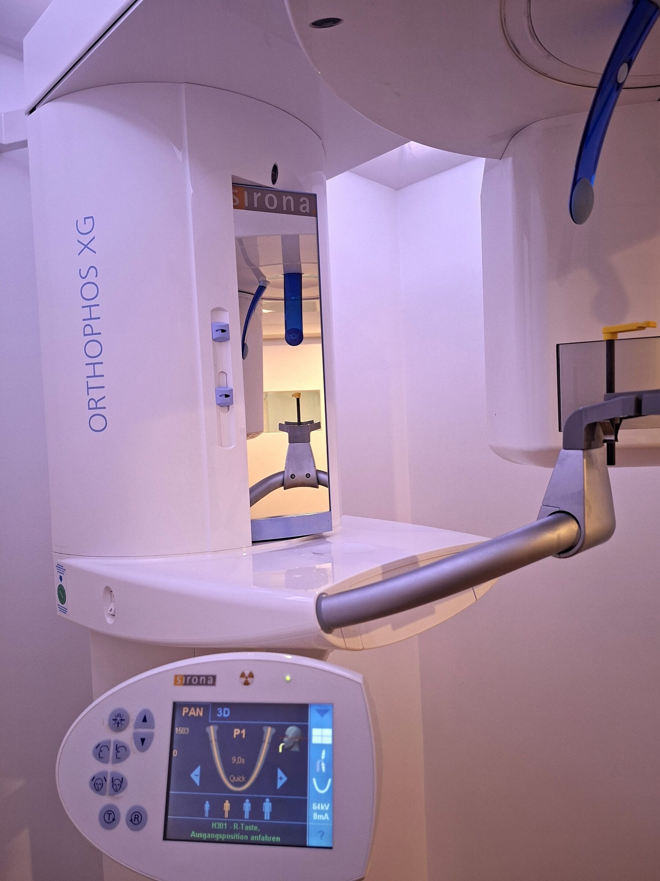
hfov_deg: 58.9
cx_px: 330
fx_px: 585
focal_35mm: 23
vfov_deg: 73.9
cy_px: 440
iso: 250
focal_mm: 5.54
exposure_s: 1/40
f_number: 1.8
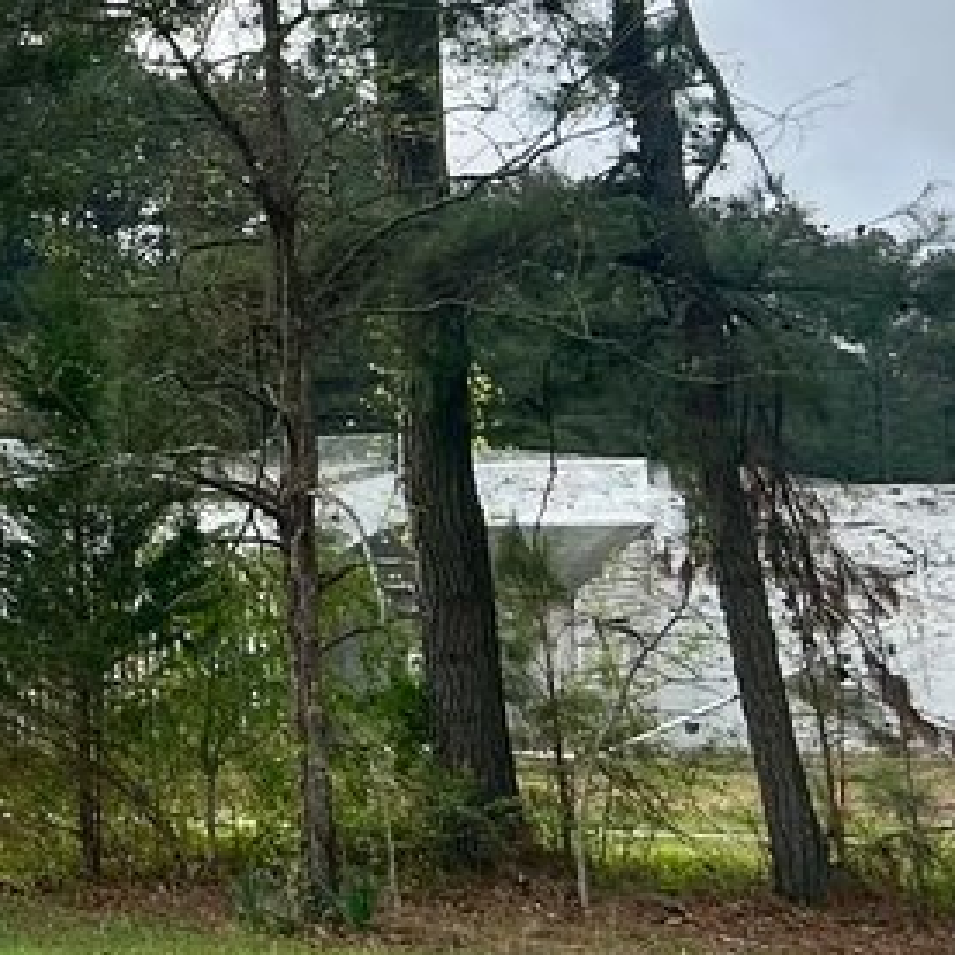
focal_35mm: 126
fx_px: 3933
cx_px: -929
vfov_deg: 13.6
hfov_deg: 12.3
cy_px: -92
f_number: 1.5
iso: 50
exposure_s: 1/2457
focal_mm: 5.7
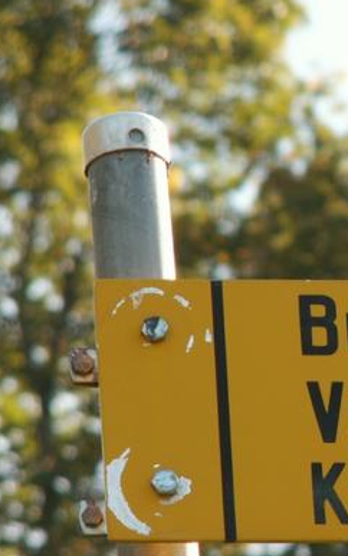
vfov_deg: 5.0
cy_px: 310
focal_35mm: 417
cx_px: 416
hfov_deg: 3.1
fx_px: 6325
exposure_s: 1/100
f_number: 4
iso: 50
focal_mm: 39
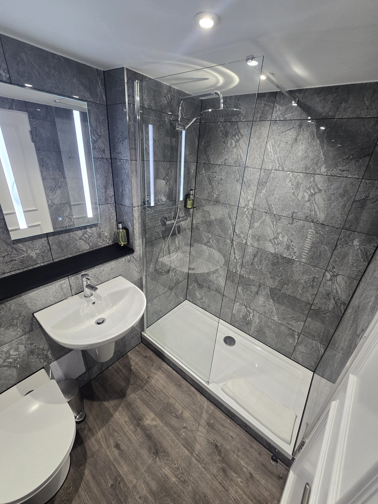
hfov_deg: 89.9
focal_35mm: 13
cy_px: 252
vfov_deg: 106.2
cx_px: 189
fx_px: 189
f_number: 2.2
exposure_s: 1/50
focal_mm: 2.2
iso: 100
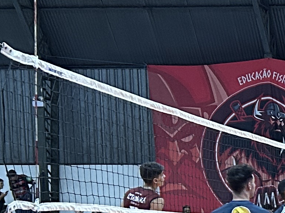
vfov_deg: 10.8
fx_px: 1111
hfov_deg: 13.4
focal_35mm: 135
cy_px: 232
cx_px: 489
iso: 500
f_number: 1.5
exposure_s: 1/40
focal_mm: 5.7
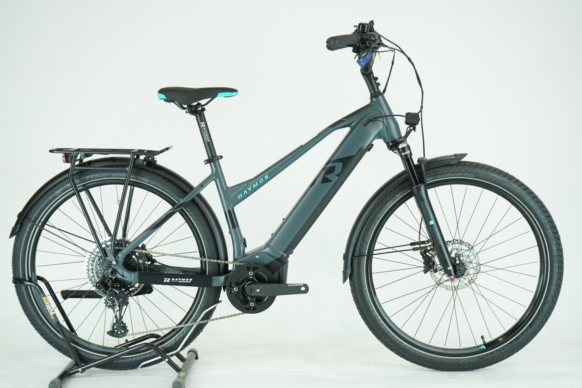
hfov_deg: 33.9
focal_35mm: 59
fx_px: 954
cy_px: 194
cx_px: 291
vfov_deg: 23.0
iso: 1600
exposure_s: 1/200
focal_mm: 59
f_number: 5.6
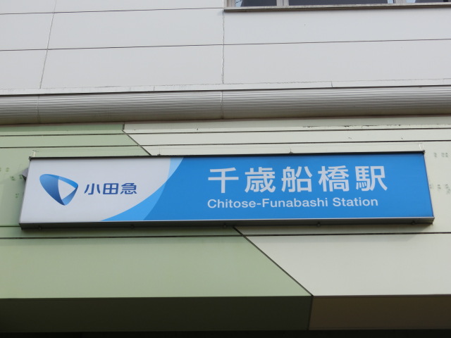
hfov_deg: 32.2
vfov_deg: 24.4
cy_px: 169
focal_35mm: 60
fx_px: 782
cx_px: 226
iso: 80
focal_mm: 10.7
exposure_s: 1/250
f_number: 5
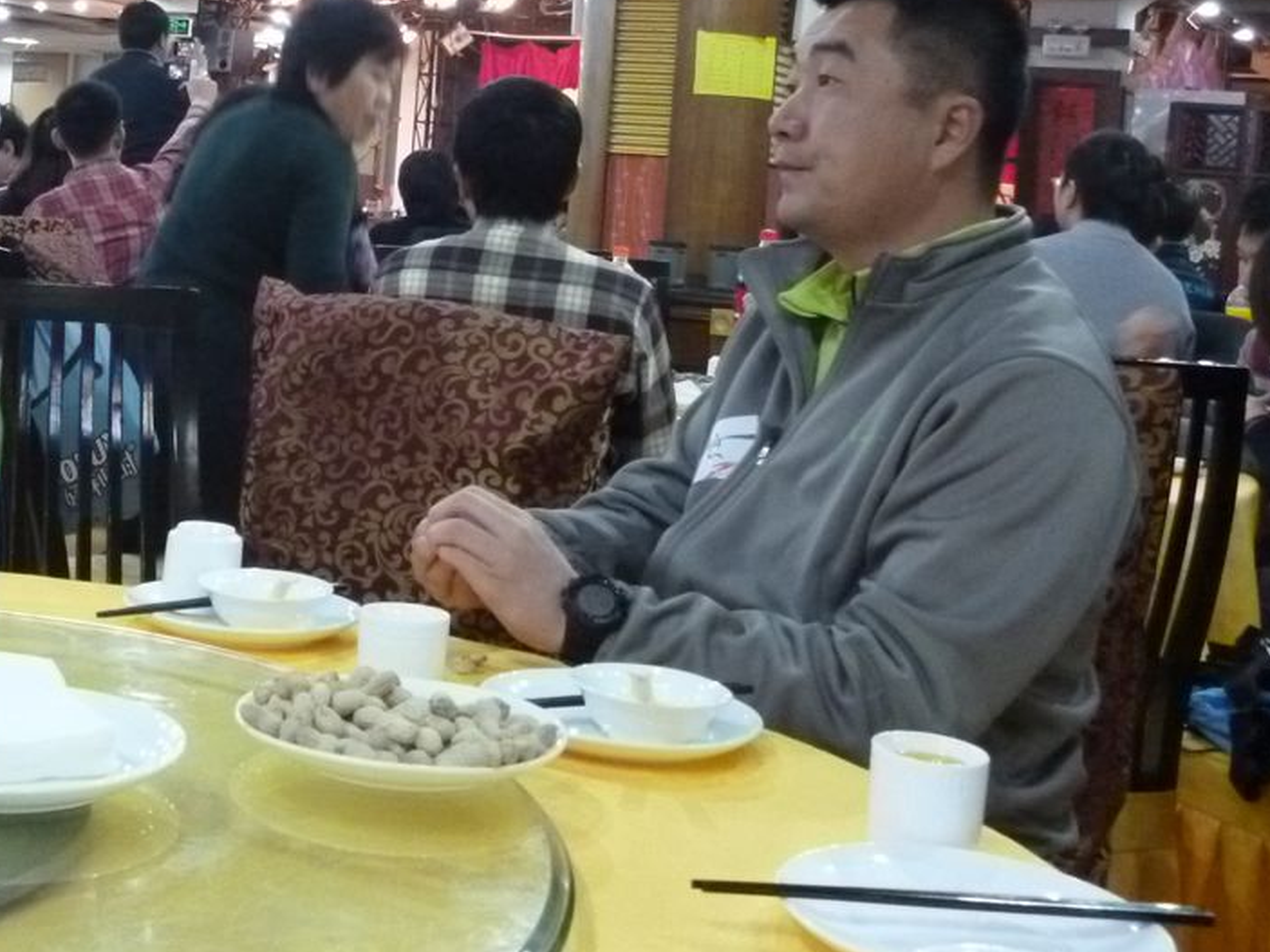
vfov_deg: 28.0
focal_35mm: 51
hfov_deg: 36.9
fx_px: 1871
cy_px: 204
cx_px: 383
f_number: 3.1
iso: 800
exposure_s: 1/15
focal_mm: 5
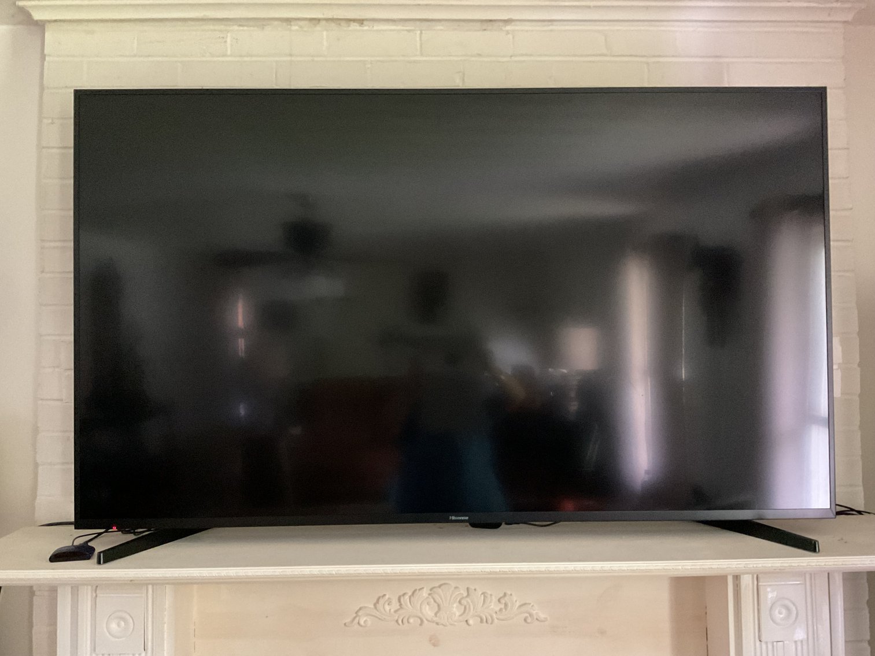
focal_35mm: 29
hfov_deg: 61.7
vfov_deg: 48.2
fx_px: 733
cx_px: 438
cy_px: 328
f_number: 1.8
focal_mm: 3
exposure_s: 1/24
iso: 500
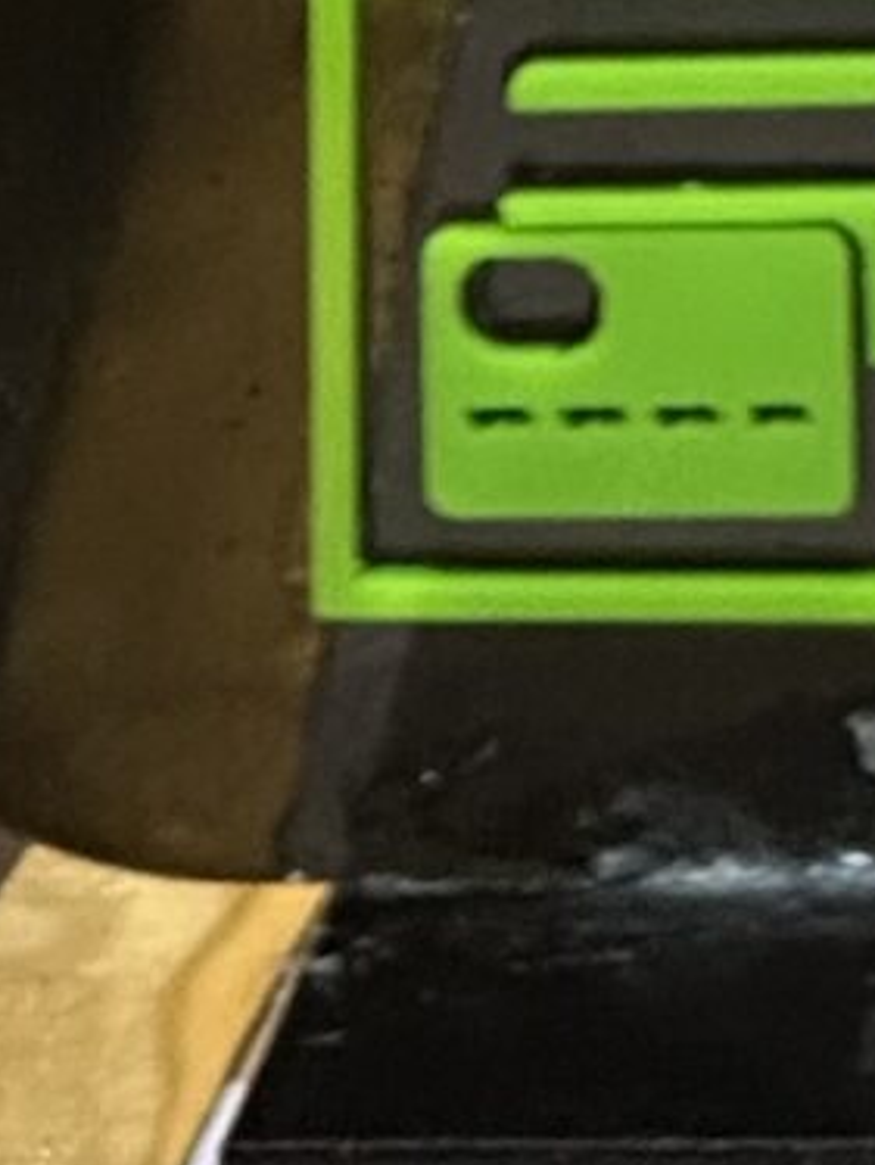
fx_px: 17741
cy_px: -804
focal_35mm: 527
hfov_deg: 2.8
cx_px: 2815
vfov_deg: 3.7
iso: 320
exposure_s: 1/60
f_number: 2.8
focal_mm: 9
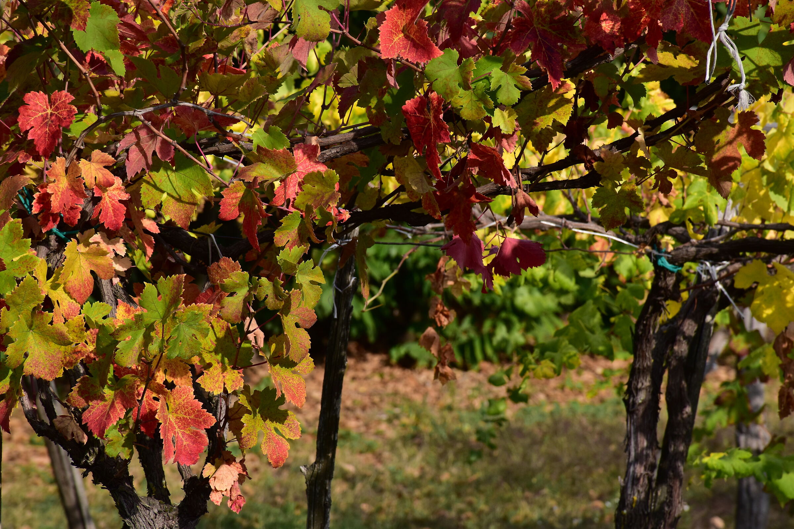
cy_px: 264
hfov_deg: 9.8
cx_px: 397
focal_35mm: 210
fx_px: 4631
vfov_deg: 6.5
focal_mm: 140
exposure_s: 1/320
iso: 400
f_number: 10
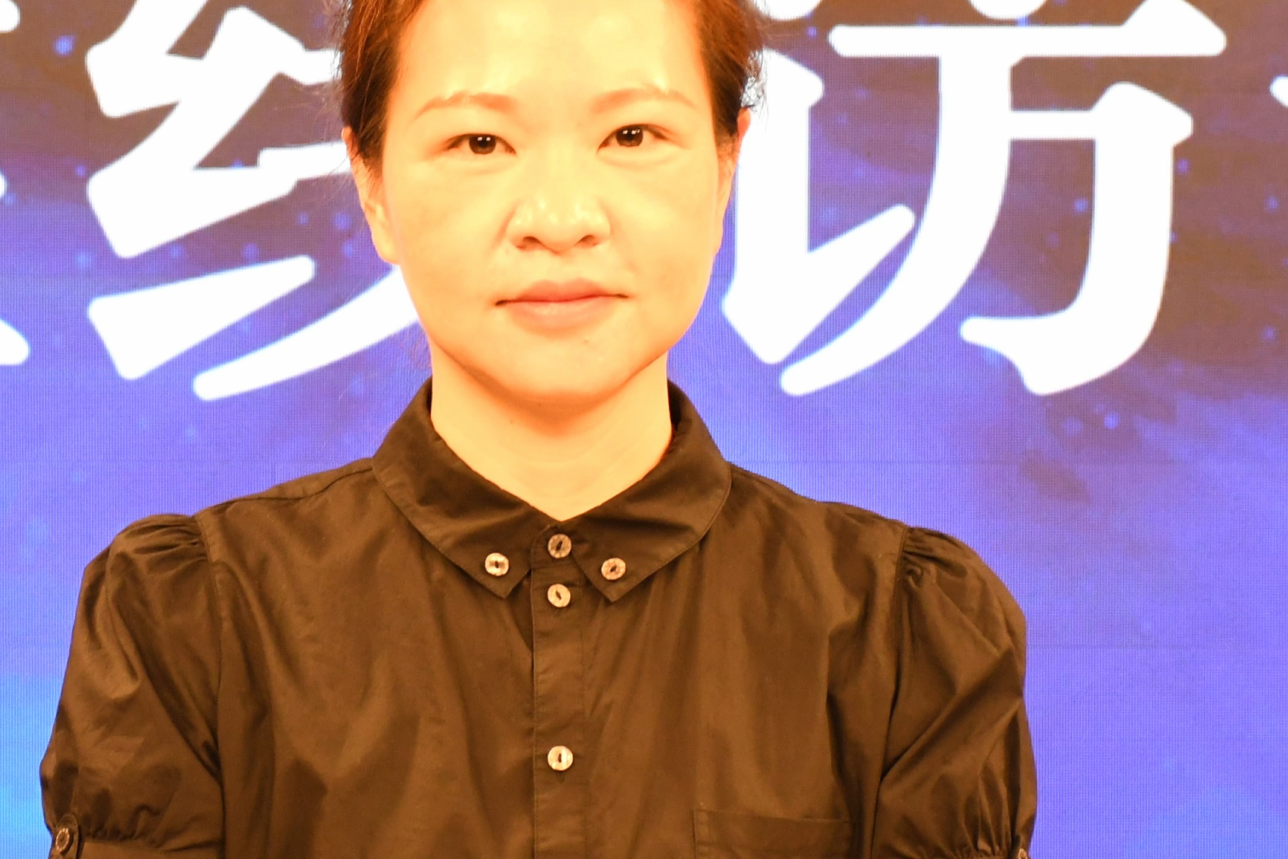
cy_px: 546
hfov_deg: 11.7
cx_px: 470
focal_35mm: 175
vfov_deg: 7.8
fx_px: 6260
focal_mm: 45
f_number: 5
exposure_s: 1/100
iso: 1250
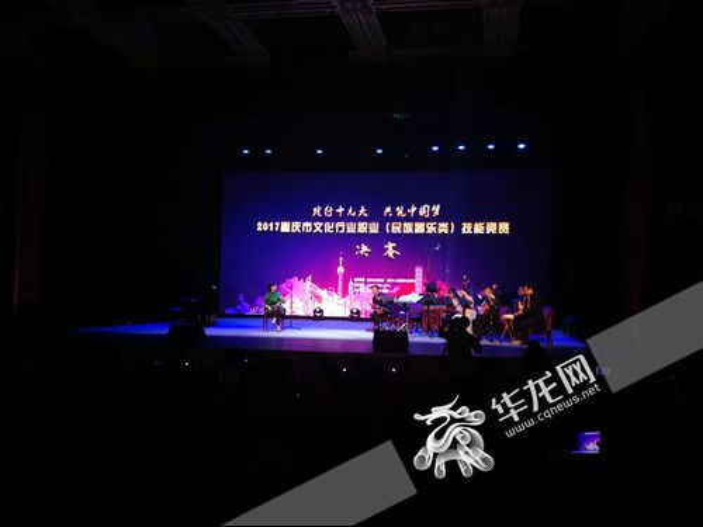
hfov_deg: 52.6
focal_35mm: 35
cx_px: 352
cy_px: 264
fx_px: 711
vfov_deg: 40.7
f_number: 2.2
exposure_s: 1/50
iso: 125
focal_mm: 3.84
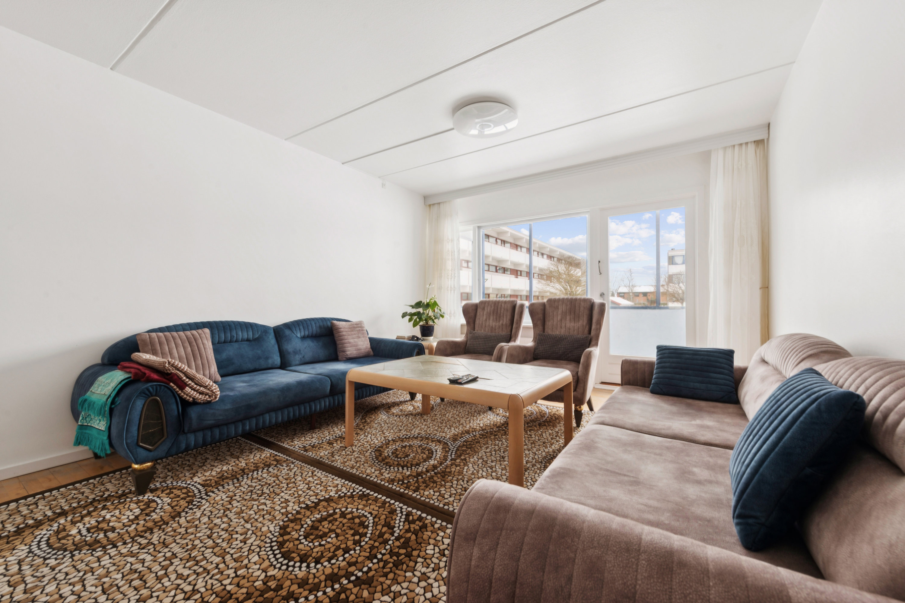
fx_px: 352
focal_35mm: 14
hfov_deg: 104.3
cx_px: 452
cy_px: 302
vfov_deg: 81.2
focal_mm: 14
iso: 200
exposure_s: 1/10
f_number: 10
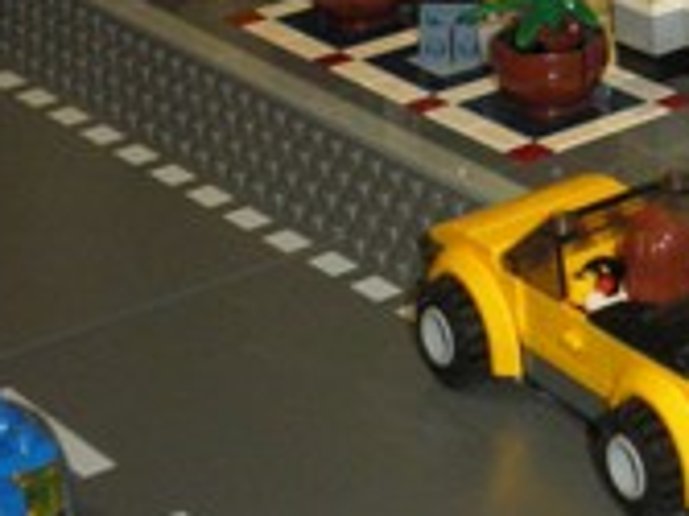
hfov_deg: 13.4
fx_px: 2745
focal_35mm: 138
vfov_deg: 10.3
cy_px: -334
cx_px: 1077
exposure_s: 1/50
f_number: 3.1
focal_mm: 6.4
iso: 160
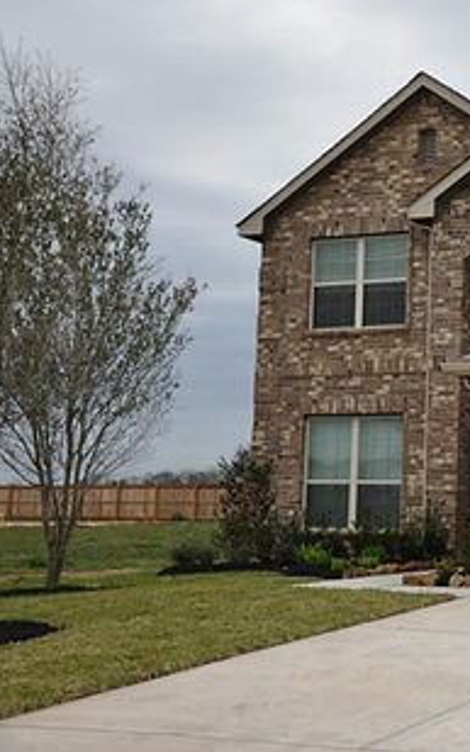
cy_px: 350
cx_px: 589
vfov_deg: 33.1
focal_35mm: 62
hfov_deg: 19.6
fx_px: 1268
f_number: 4.5
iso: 200
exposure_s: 1/200
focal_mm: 25
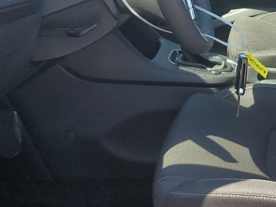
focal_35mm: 82
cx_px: 297
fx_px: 654
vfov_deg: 17.7
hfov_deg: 22.6
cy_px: 19
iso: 50
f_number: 1.5
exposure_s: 1/625
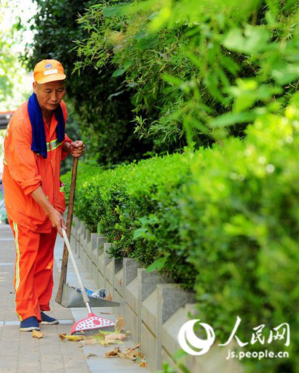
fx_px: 1648
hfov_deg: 10.3
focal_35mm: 149
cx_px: 73
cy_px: 187
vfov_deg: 12.9
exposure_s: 1/320
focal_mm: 70
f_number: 3.2
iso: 400
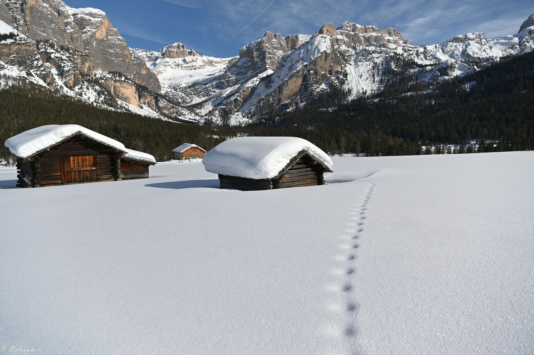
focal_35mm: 24
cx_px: 267
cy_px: 178
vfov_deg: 53.1
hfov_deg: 73.8
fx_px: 356
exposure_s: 1/2500
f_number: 4.5
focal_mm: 24
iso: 100
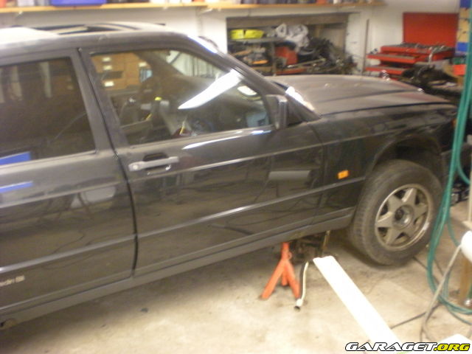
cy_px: 177
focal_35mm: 44
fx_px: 600
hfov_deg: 42.9
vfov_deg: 32.9
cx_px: 236
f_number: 3.5
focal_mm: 7.4
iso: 453
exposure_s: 1/8
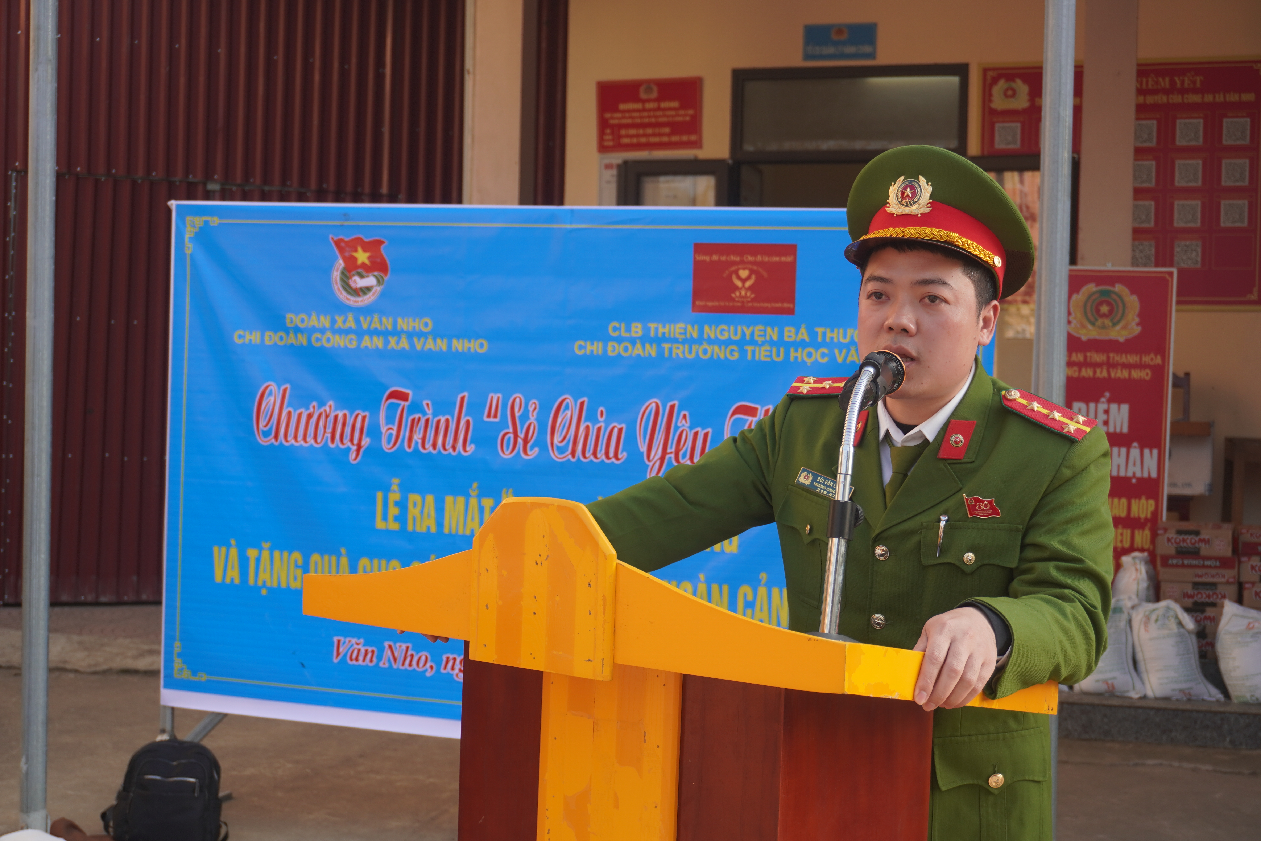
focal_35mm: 51
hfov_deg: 38.9
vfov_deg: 26.5
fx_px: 1786
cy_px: 420
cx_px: 630
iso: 125
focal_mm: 34
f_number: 5
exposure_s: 1/160
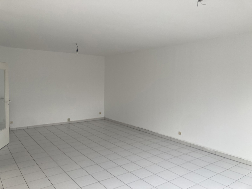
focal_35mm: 28
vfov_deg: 49.7
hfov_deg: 63.4
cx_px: 126
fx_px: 204
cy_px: 94
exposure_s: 1/121
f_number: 1.8
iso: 32
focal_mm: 3.99
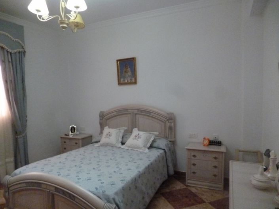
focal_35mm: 24
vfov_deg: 56.8
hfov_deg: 71.6
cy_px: 104
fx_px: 193
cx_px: 140
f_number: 2.5
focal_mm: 4.3
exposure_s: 1/15
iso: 1000
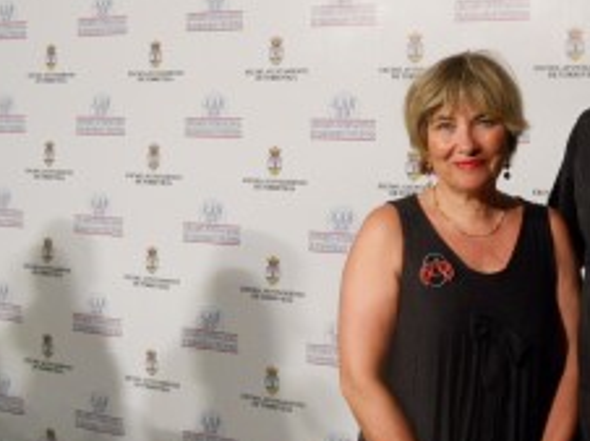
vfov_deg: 27.1
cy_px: 104
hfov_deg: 35.6
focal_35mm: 53
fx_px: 902
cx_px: 419
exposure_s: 1/125
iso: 400
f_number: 2.7
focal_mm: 5
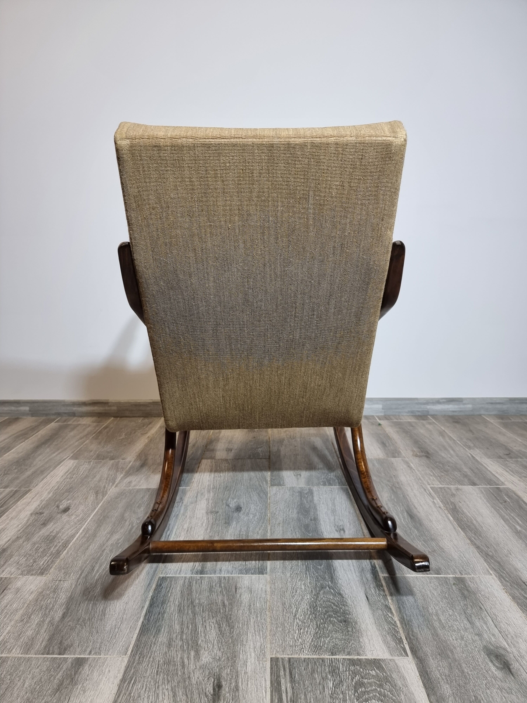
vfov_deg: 71.6
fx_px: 487
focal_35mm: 24
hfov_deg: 56.8
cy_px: 352
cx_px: 264
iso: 100
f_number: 1.8
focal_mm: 6.7
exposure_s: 1/100
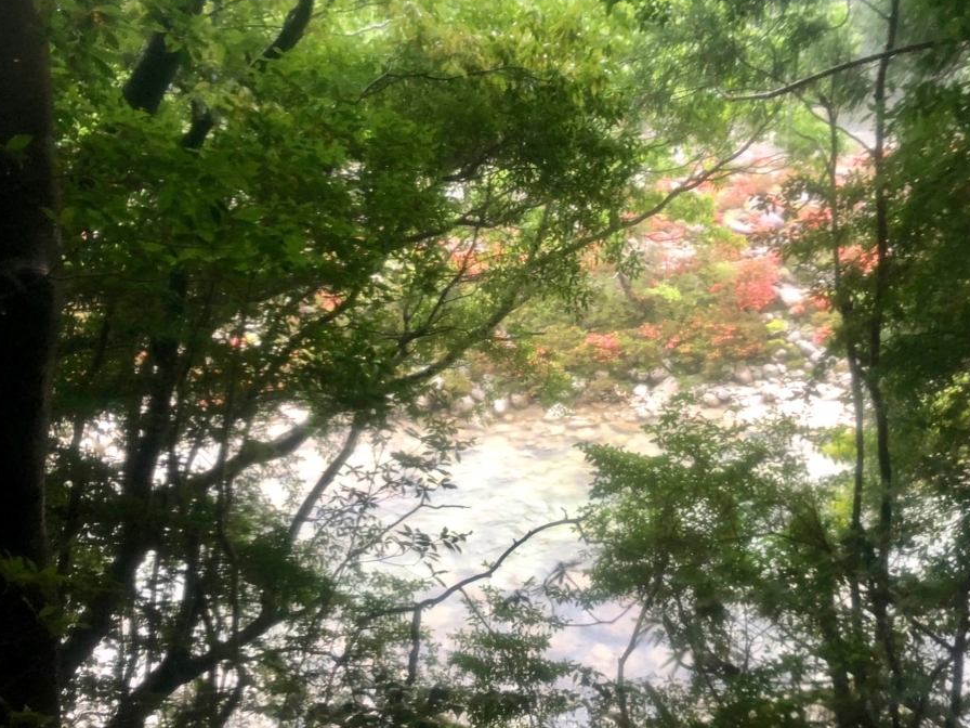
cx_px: 541
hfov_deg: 56.7
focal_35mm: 32
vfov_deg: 44.2
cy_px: 365
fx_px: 897
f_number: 1.8
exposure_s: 1/7
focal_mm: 4
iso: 80
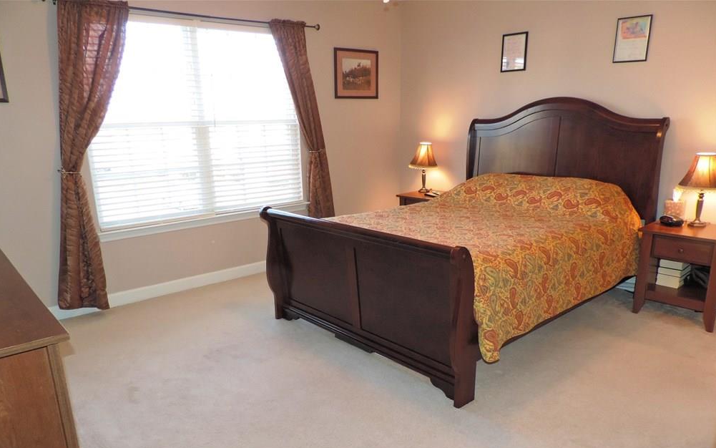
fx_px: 507
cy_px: 274
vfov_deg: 47.3
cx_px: 352
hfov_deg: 70.4
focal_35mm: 26
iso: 320
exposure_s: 1/40
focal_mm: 4.3
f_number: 3
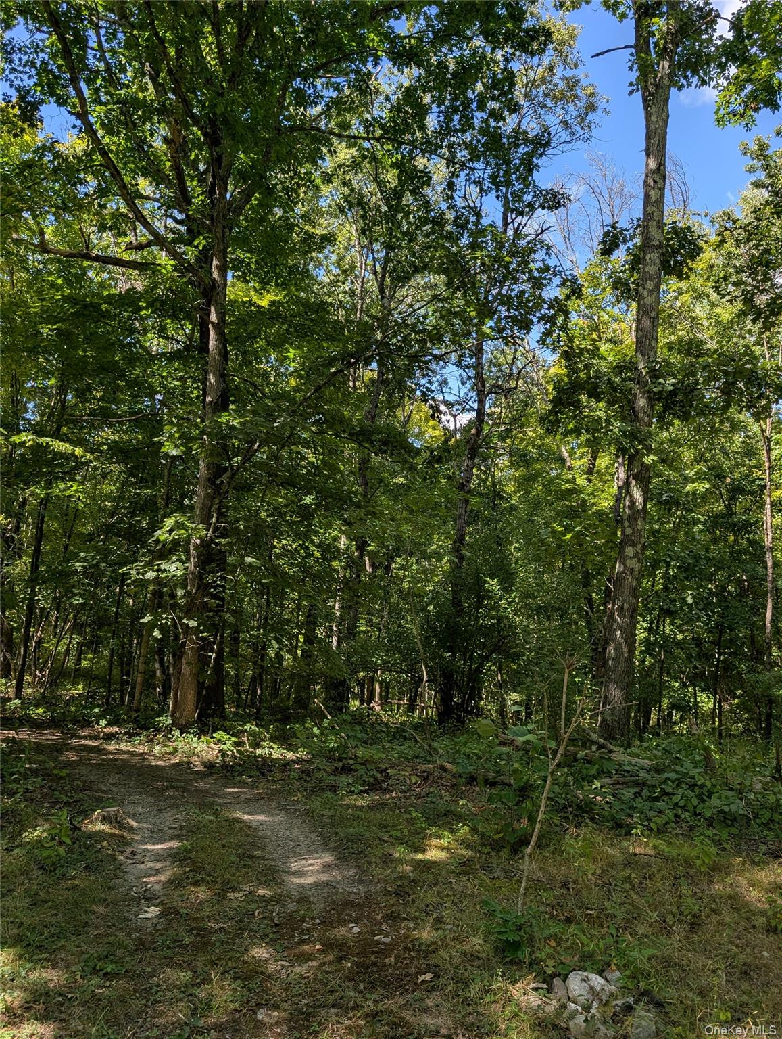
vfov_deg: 71.5
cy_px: 520
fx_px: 721
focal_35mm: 24
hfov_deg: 56.9
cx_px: 391
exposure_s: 1/357
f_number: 1.68
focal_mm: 6.9
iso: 20
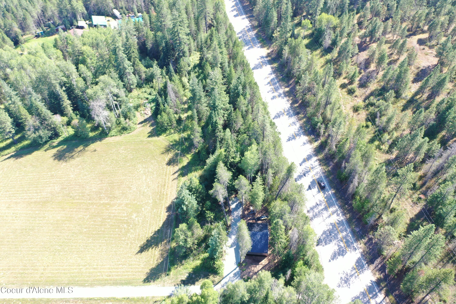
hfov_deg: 65.5
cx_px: 228
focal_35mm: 28
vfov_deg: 46.4
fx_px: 355
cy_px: 152
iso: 100
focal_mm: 10.26
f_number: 2.8
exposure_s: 1/30
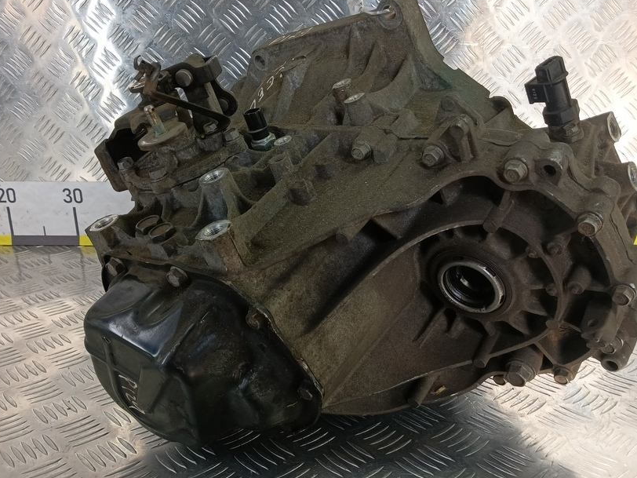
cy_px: 239
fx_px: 534
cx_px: 340
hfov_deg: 61.6
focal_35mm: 29
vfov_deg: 48.2
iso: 120
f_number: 1.6
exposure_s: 1/100
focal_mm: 4.11
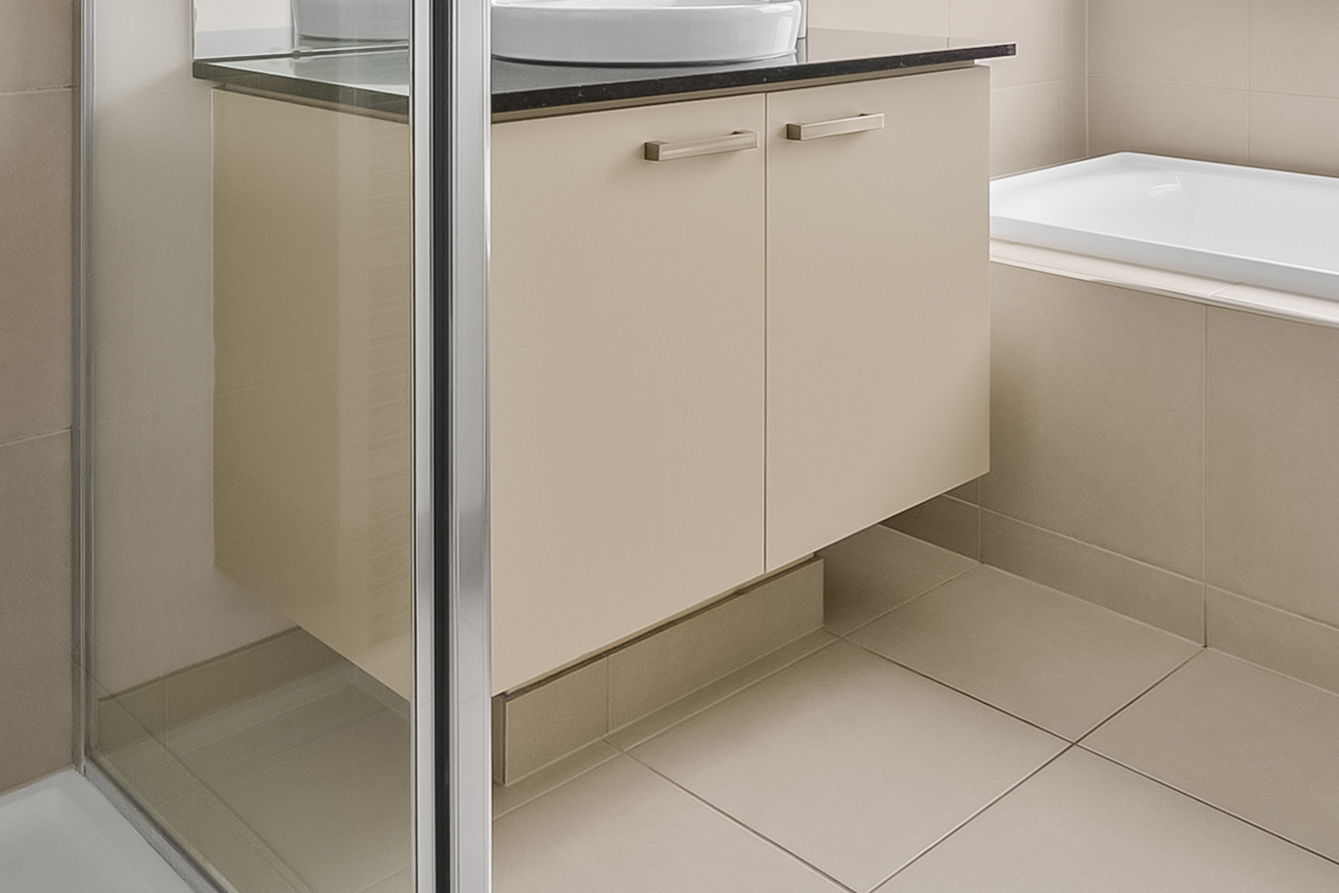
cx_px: 831
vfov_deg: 30.4
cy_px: -105
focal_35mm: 39
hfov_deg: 49.1
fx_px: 1451
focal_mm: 13
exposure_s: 1/8
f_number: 8
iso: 400
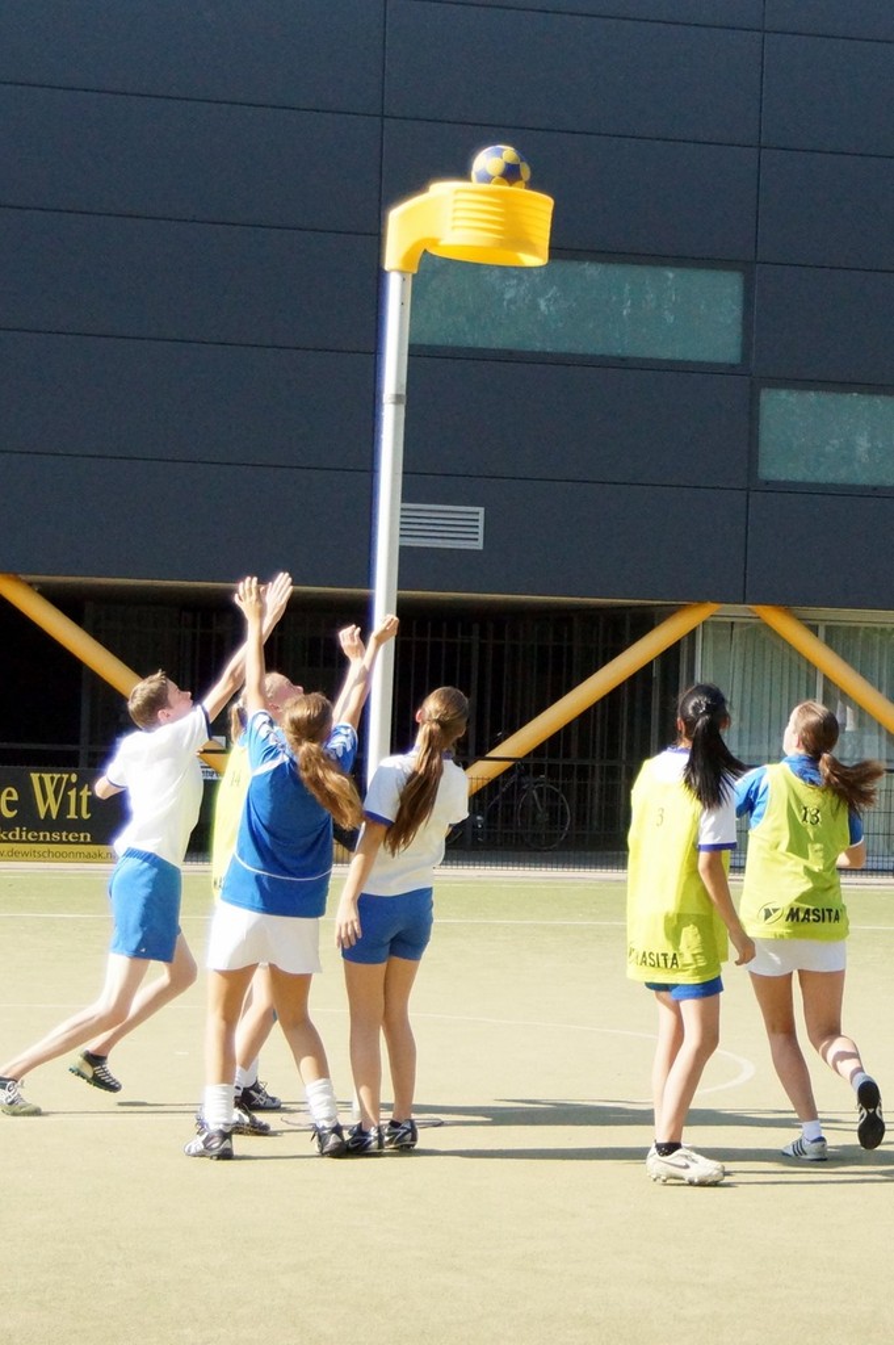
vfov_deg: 37.9
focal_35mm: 52
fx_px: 1959
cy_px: 672
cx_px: 447
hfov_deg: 25.7
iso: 1600
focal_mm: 35
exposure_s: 1/5000
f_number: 4.5
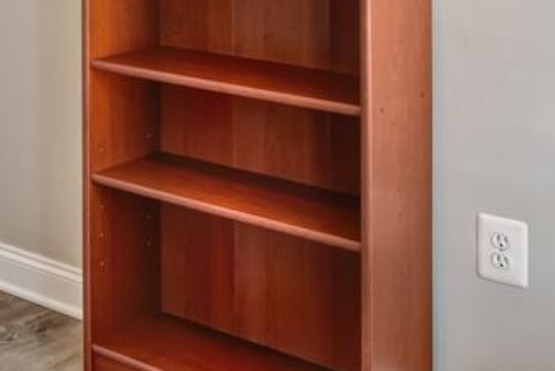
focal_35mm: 73
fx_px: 1126
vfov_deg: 17.0
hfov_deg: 23.9
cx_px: -192
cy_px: -178
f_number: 8
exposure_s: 1/15
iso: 400
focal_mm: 17
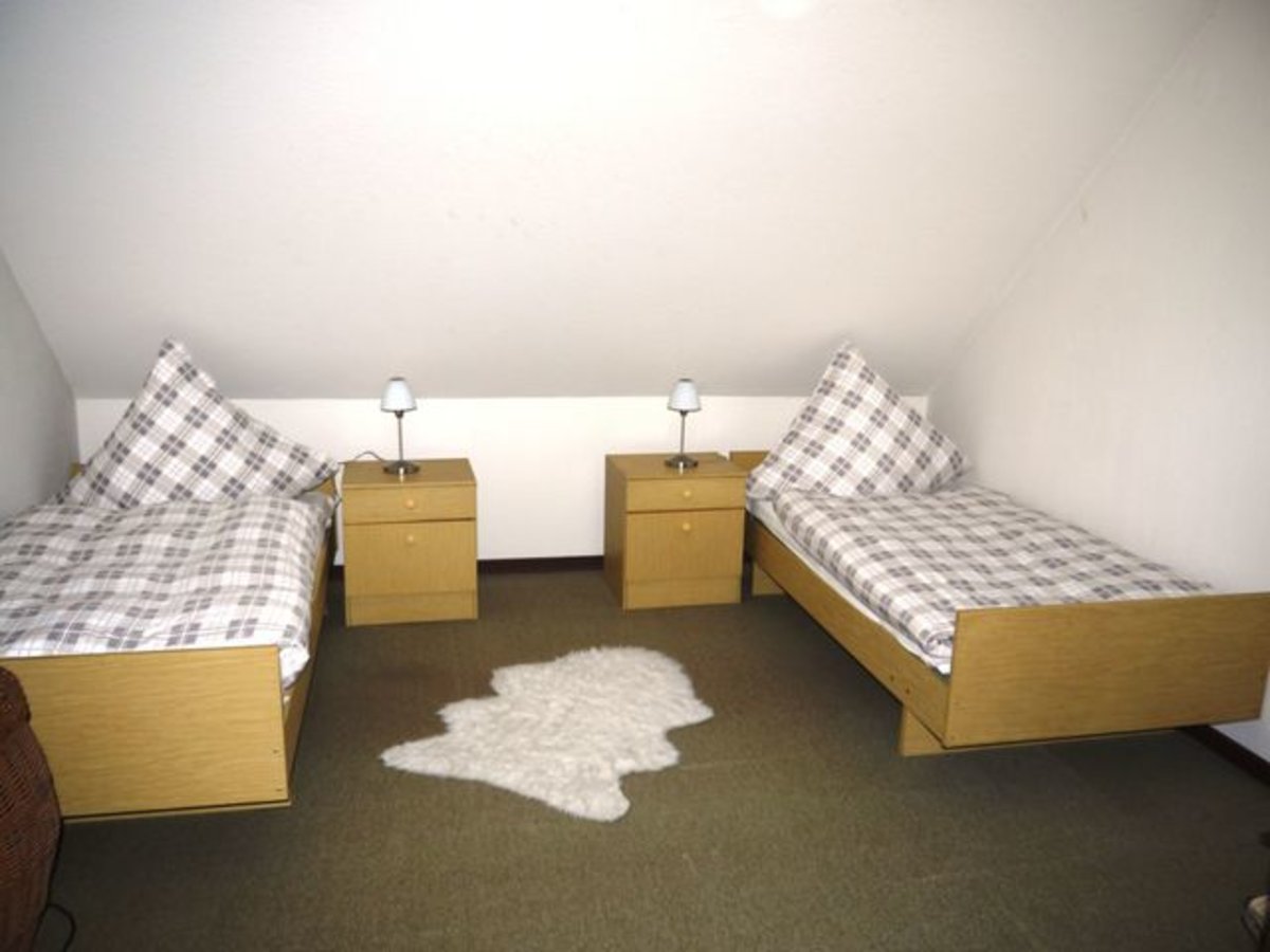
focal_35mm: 28
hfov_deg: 63.4
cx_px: 635
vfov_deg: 49.7
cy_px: 476
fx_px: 1027
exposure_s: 1/60
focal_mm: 14
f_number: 3.5
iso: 100
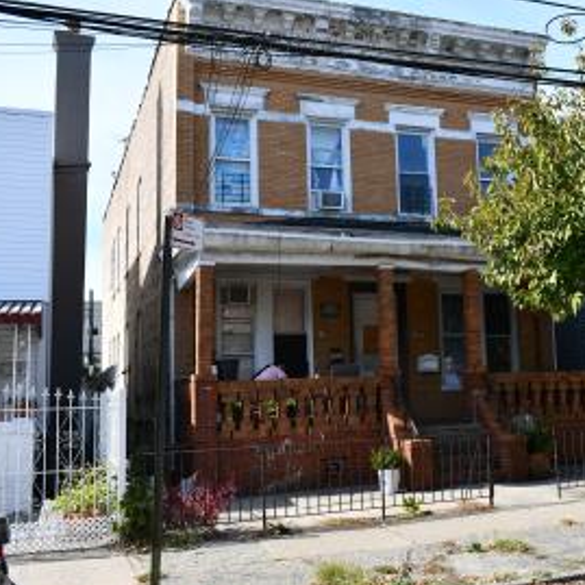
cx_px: 426
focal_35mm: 44
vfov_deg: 38.3
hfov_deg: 37.6
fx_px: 841
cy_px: 274
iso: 125
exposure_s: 1/250
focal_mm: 21
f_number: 8
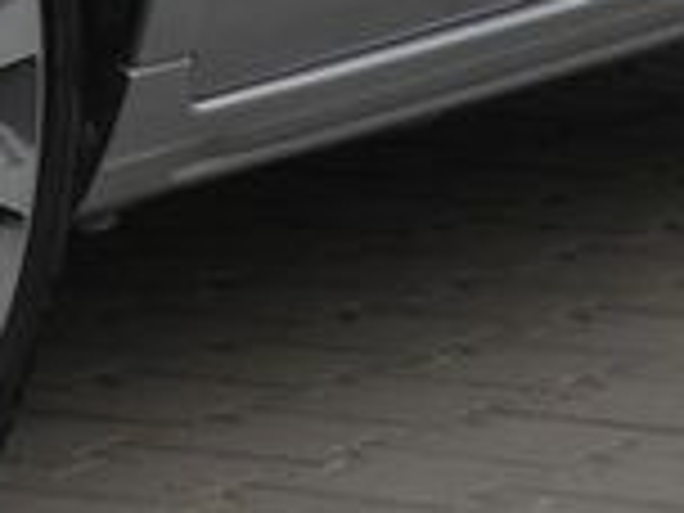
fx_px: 14227
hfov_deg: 2.7
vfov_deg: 2.1
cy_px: -634
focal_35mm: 720
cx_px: -612
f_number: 5
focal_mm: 19.2
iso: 80
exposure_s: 1/160
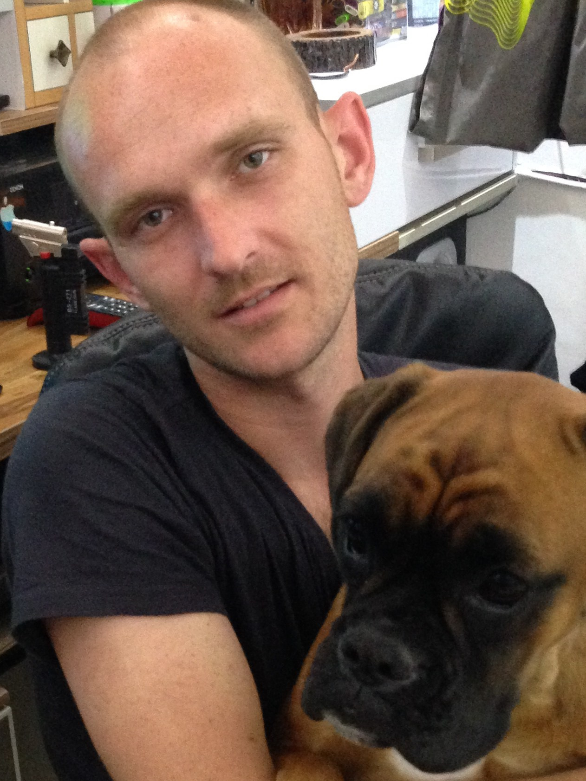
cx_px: 238
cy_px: 579
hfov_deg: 22.9
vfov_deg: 29.8
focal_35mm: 64
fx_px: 1445
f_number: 2.4
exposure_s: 1/20
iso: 400
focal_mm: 4.12
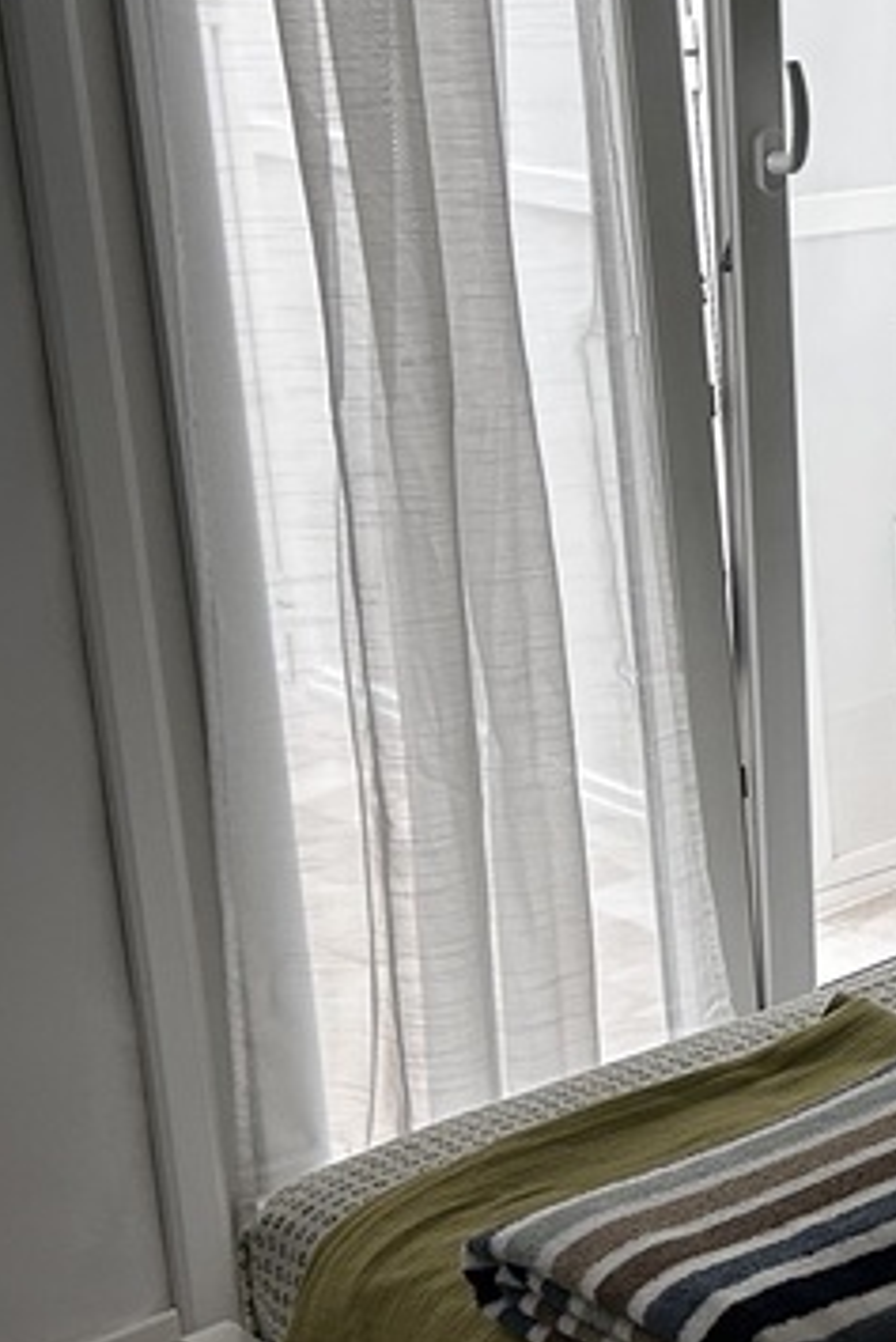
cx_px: 1826
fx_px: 2909
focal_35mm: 78
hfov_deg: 14.4
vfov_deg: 25.8
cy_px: 427
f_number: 1.5
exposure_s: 1/103
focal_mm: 5.7
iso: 125
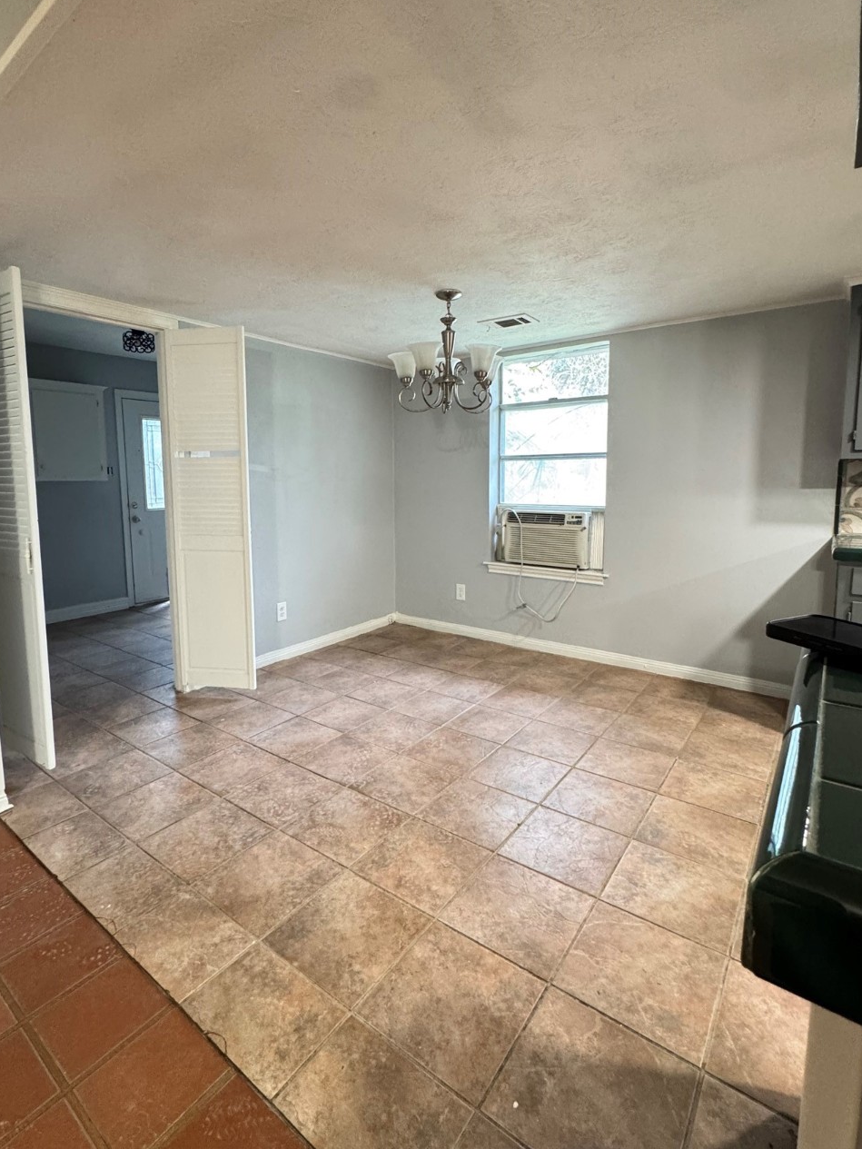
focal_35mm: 17
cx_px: 417
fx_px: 564
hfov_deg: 74.7
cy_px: 539
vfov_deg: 90.9
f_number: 2.2
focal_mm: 2.22
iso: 500
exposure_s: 1/60
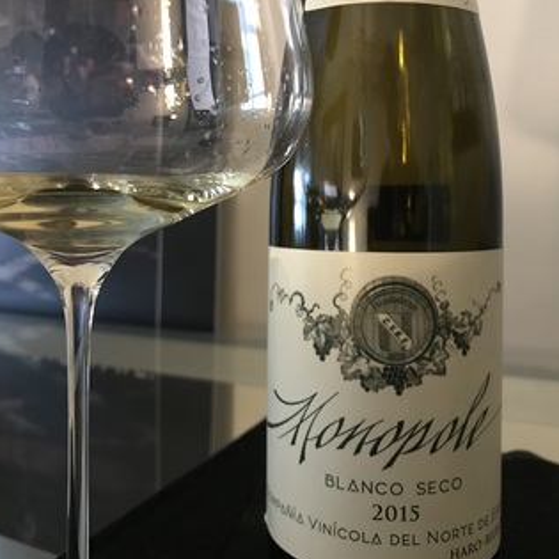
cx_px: 272
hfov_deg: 48.4
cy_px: 210
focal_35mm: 34
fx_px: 621
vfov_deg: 48.0
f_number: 1.8
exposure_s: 1/6
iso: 80
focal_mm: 3.99
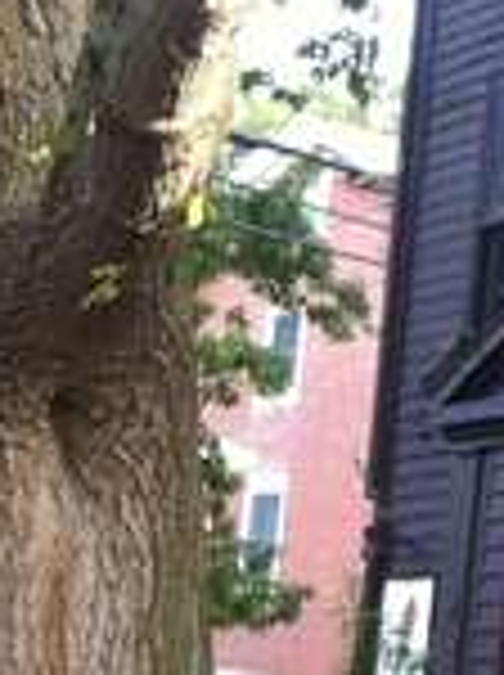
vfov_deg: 10.6
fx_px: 3641
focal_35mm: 187
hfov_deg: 7.1
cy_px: 220
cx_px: 1530
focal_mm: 3.85
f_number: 2.8
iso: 100
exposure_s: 1/60
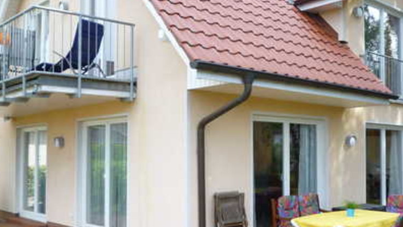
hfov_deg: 45.1
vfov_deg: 27.1
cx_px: 293
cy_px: 130
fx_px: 470
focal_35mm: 44
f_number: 4
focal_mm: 4.5
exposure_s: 1/160
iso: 80
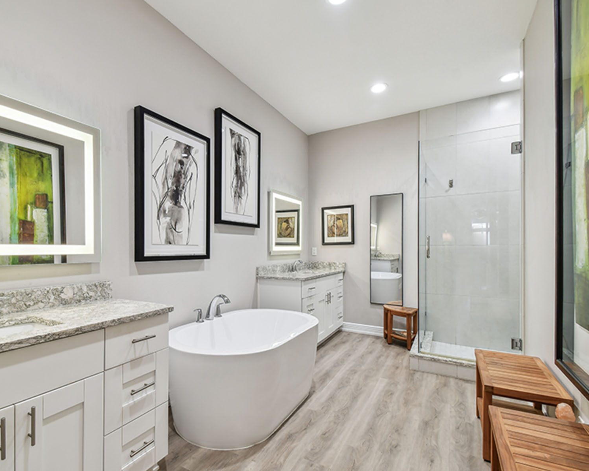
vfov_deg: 76.9
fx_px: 296
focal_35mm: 17
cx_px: 241
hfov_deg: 88.7
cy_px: 234
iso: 100
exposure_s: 1/3.33
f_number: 7.1
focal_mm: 10
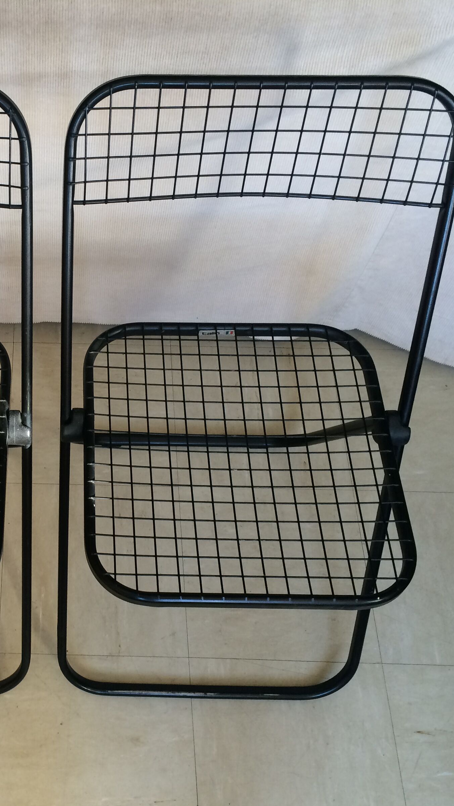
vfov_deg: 47.4
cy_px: 408
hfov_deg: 26.7
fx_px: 920
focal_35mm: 43
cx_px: 42
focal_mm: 4.15
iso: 50
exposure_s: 1/33
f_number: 2.2
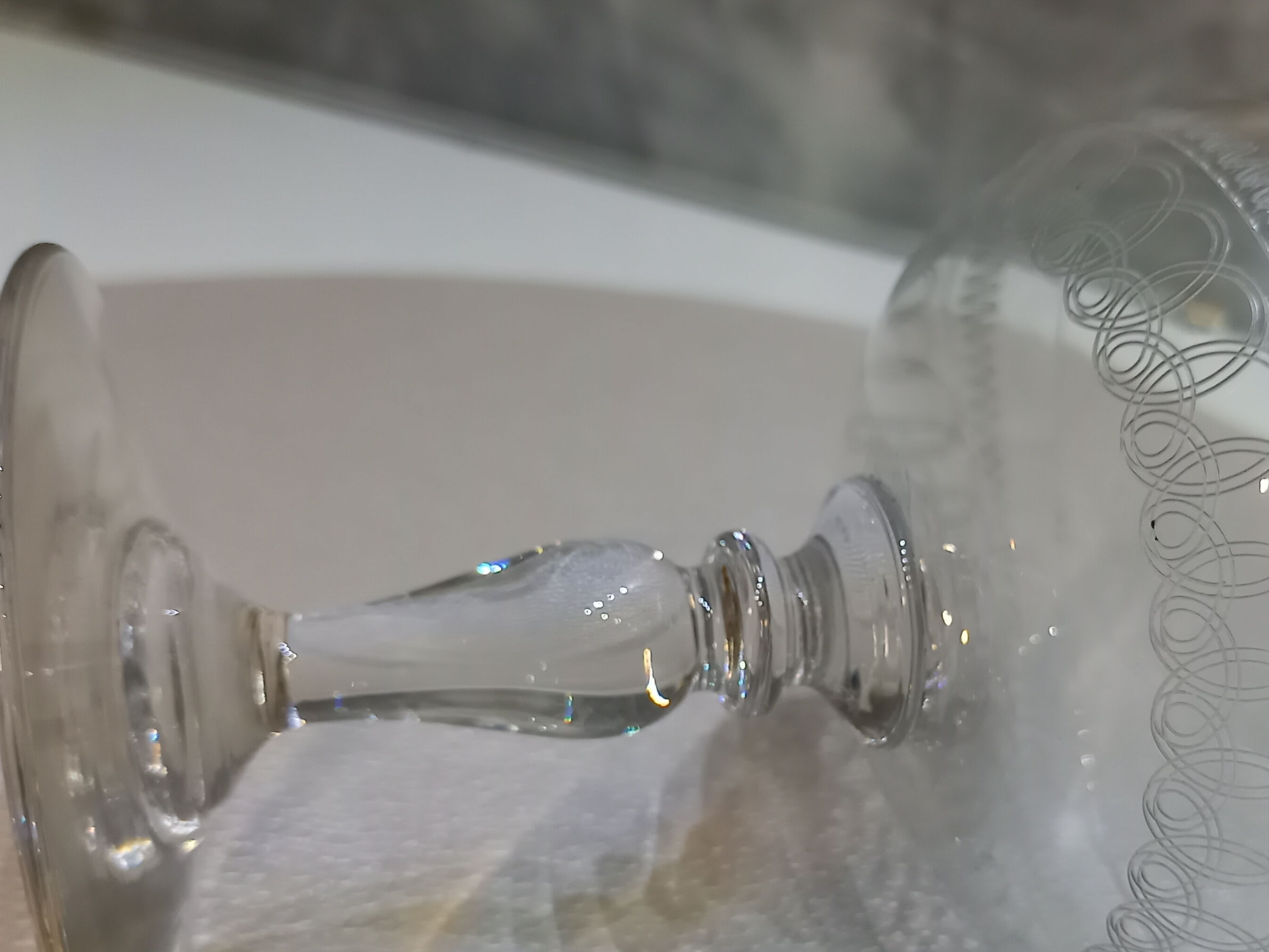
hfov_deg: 49.7
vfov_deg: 38.3
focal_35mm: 37
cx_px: 790
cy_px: 627
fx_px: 1356
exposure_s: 1/33.3
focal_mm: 4.6
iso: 400
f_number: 2
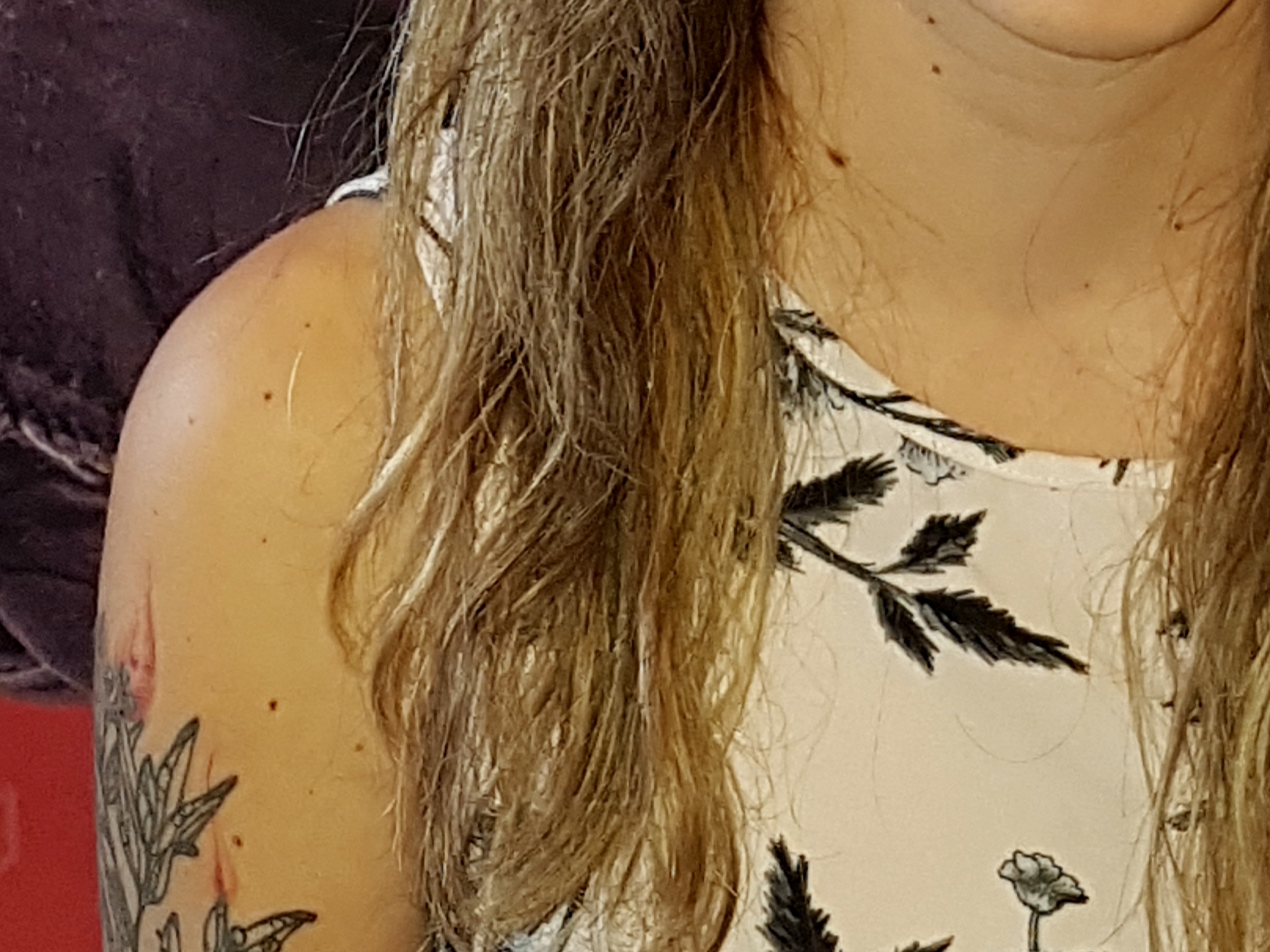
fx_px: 2018
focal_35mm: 55
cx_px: 994
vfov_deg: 25.7
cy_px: 86
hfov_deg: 34.0
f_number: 1.7
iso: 160
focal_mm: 4.2
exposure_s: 1/50
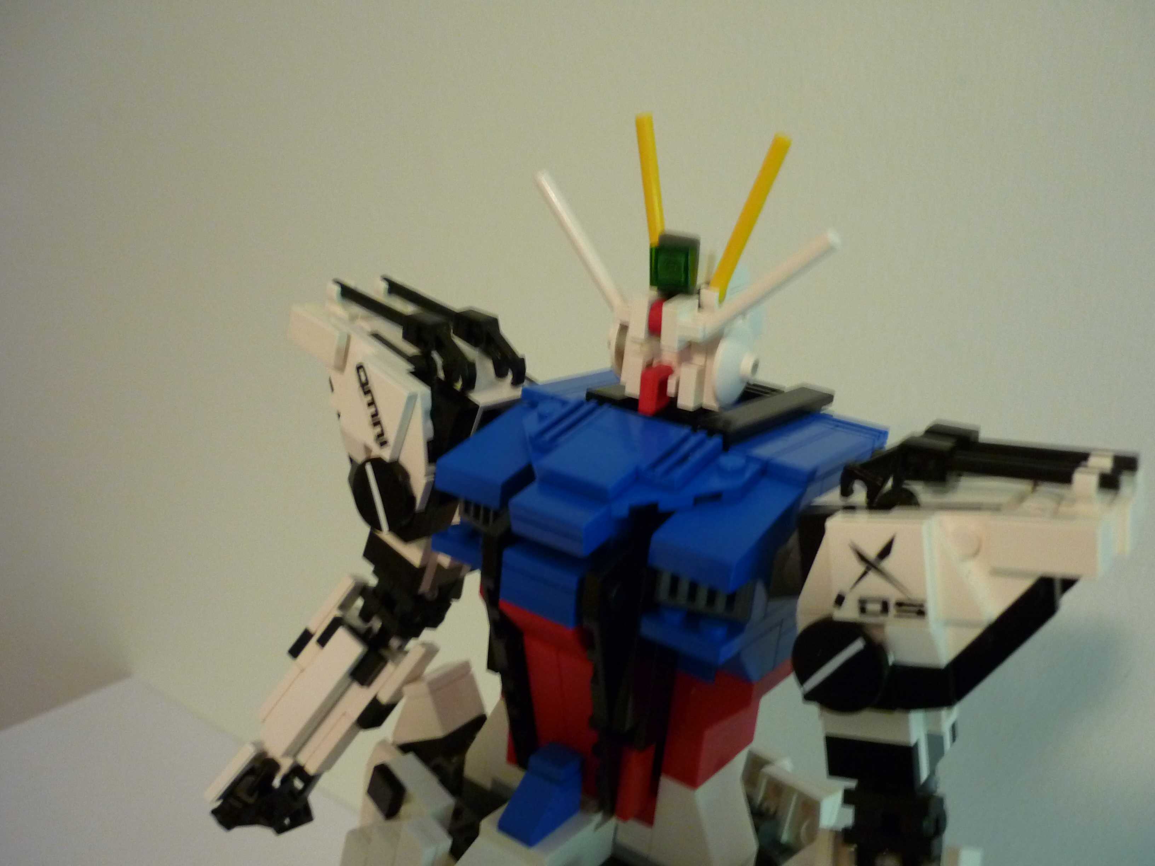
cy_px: 433
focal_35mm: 33
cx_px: 578
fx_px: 1101
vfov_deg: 42.9
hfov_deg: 55.4
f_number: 2.8
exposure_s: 1/10
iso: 400
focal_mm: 5.5
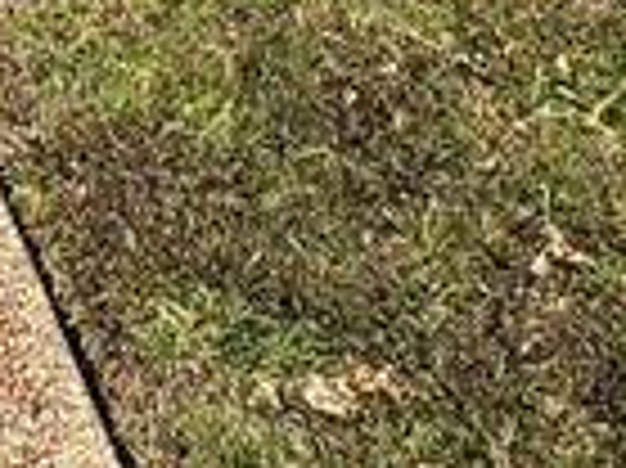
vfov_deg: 9.7
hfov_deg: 15.6
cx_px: -590
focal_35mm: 103
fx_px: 1861
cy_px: -1058
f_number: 2.2
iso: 64
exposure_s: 1/1048
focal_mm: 2.22
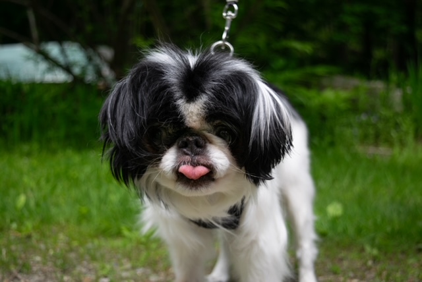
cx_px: 211
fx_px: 528
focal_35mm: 45
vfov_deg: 29.9
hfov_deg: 43.6
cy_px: 141
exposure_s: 1/500
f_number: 4.2
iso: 200
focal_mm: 30
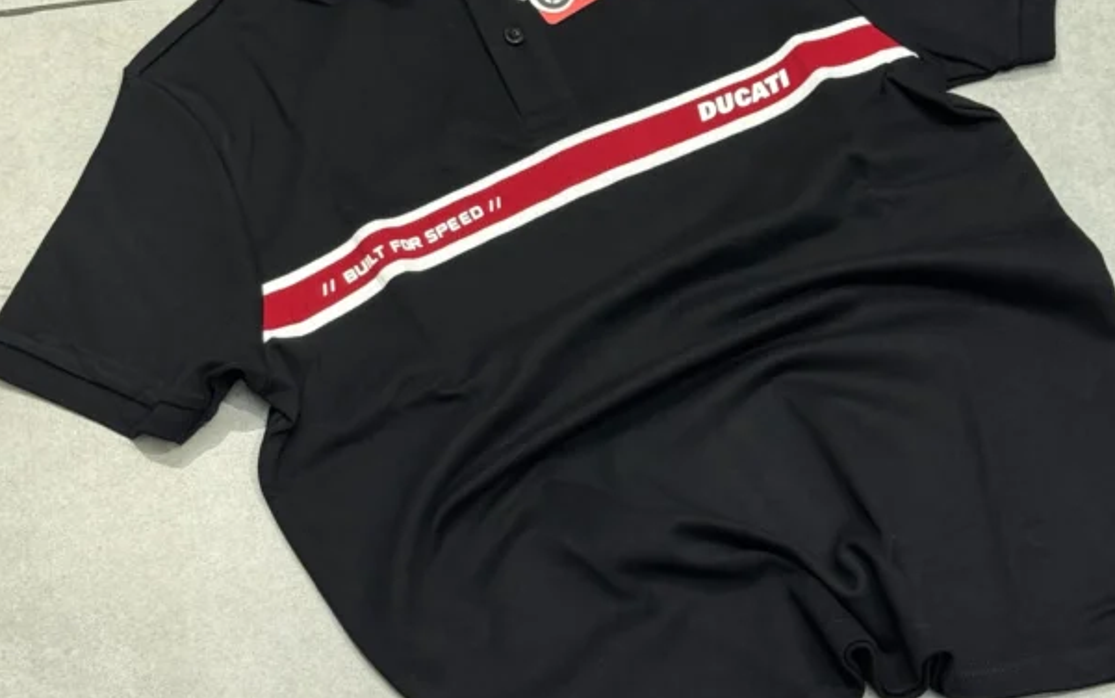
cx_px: 579
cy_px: 233
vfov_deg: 16.5
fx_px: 2401
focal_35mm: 79
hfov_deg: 26.1
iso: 125
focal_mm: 6.76
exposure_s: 1/50
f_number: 1.78
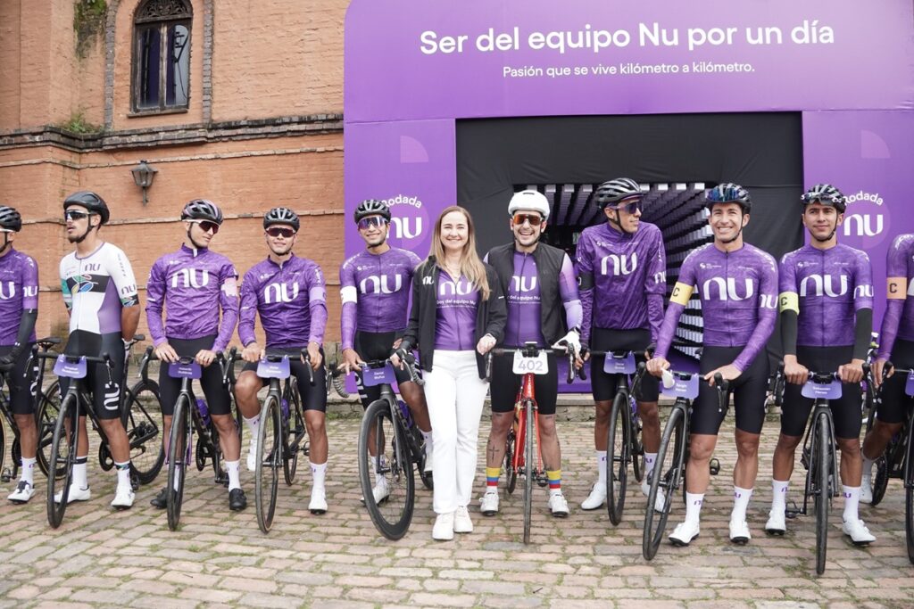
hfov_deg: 67.4
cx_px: 457
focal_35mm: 27
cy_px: 304
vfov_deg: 47.9
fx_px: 686
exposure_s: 1/640
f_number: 4.5
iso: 1000
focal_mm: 18
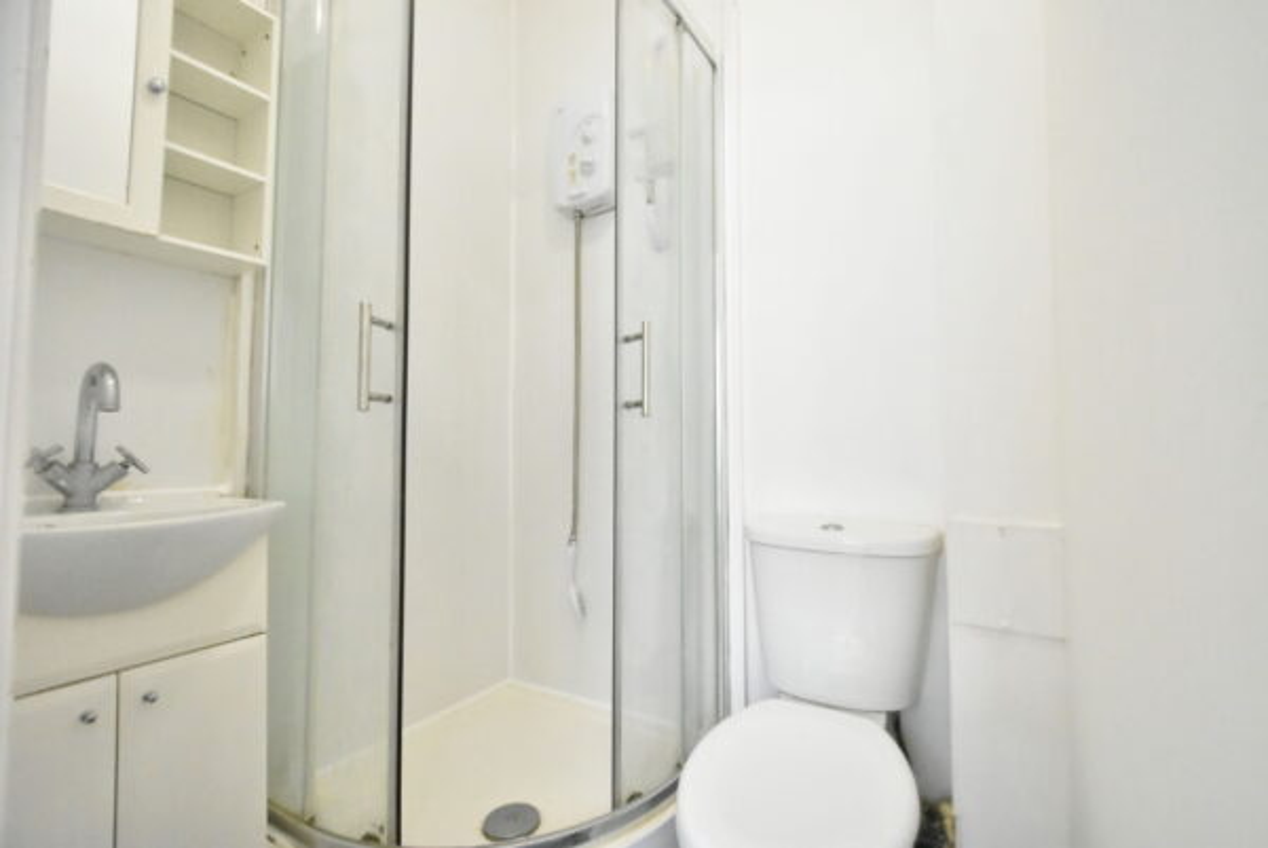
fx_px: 529
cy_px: 424
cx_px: 634
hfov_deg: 100.3
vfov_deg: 77.4
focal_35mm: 15
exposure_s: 1/2000
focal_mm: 10
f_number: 3.5
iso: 16000
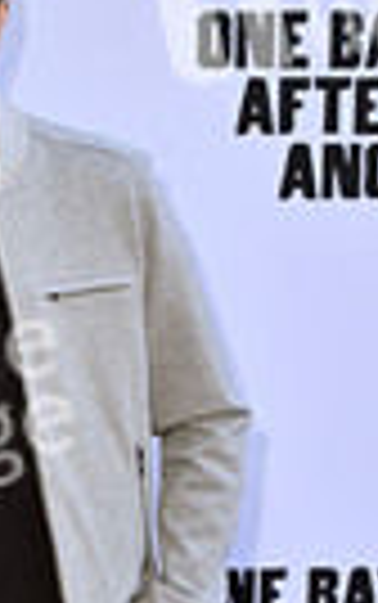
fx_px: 2352
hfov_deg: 9.1
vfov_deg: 14.3
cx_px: -27
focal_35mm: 143
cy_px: 652
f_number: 5
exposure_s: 1/320
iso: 800
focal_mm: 47
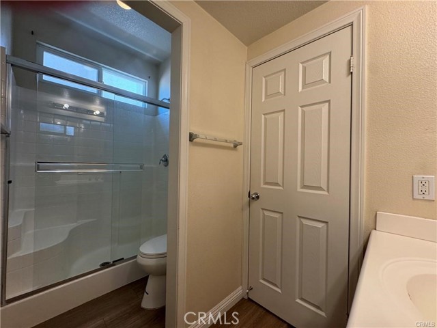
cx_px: 218
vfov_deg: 85.7
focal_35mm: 14
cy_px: 164
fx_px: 177
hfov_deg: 102.1
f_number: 2.2
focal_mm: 2.22
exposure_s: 1/60
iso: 200
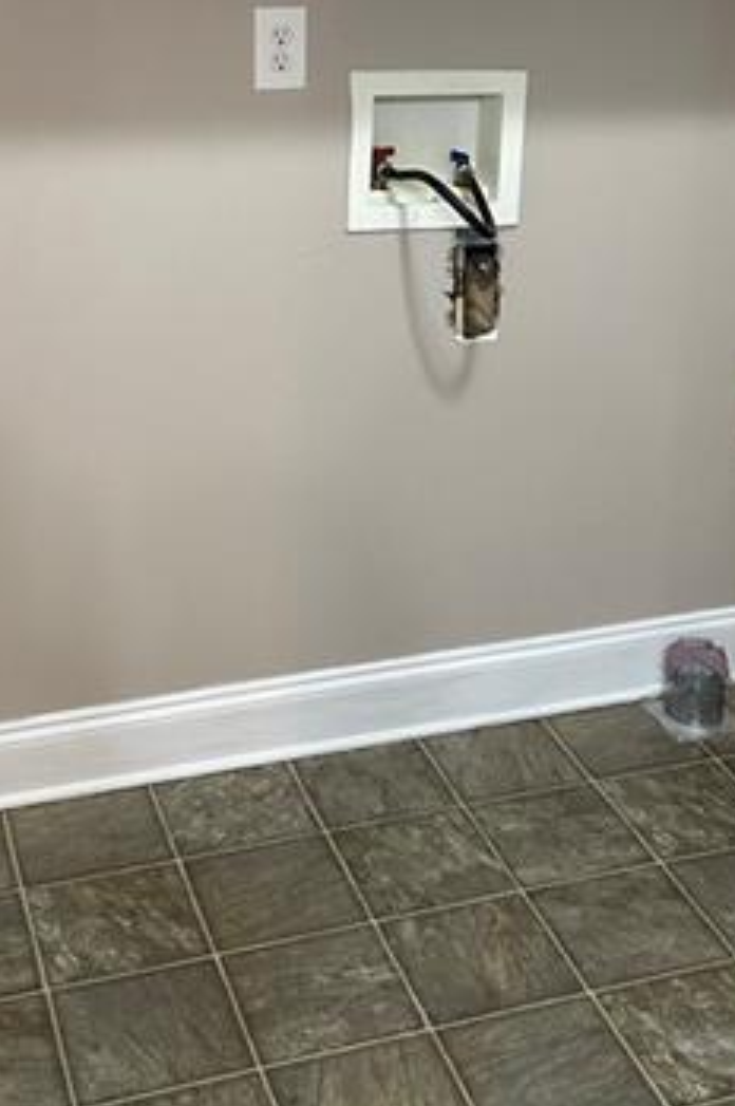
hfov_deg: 24.5
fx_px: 1688
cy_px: 247
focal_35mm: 55
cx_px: 425
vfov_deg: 35.3
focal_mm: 6.86
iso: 320
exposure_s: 1/60
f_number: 1.78
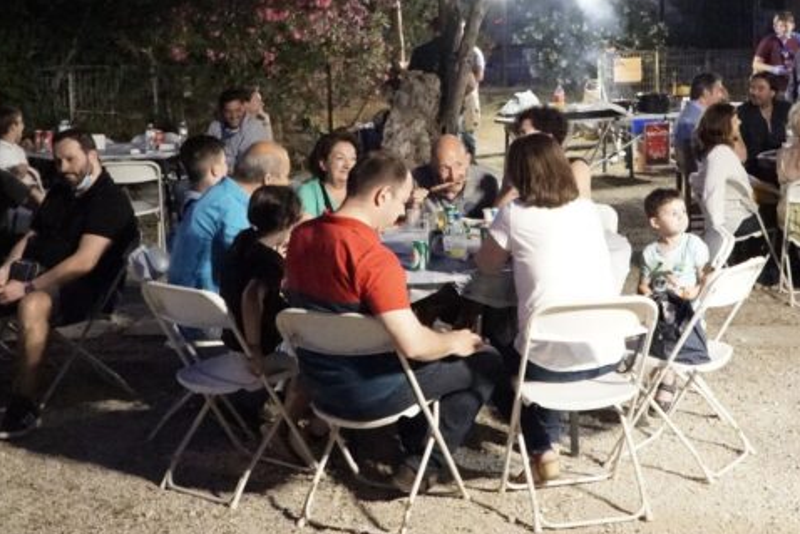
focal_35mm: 53
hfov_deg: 37.3
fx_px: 1178
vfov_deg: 25.2
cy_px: 133
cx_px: 492
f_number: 5
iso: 20000
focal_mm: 22
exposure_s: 1/80
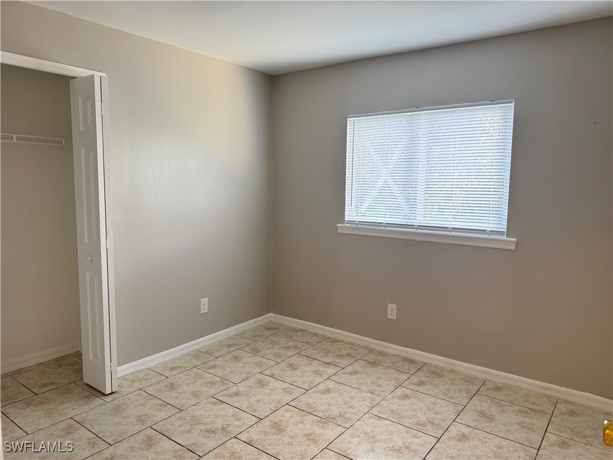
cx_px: 306
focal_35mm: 24
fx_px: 425
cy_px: 230
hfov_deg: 71.6
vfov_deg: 56.8
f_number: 1.78
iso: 320
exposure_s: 1/60
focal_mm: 6.76
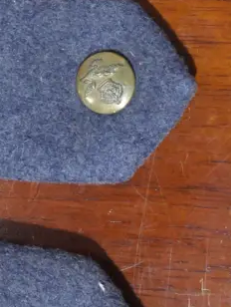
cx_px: -99
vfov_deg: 11.6
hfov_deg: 8.8
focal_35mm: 166
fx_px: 1473
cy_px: -67
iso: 1600
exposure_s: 1/60
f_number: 5.6
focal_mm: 25
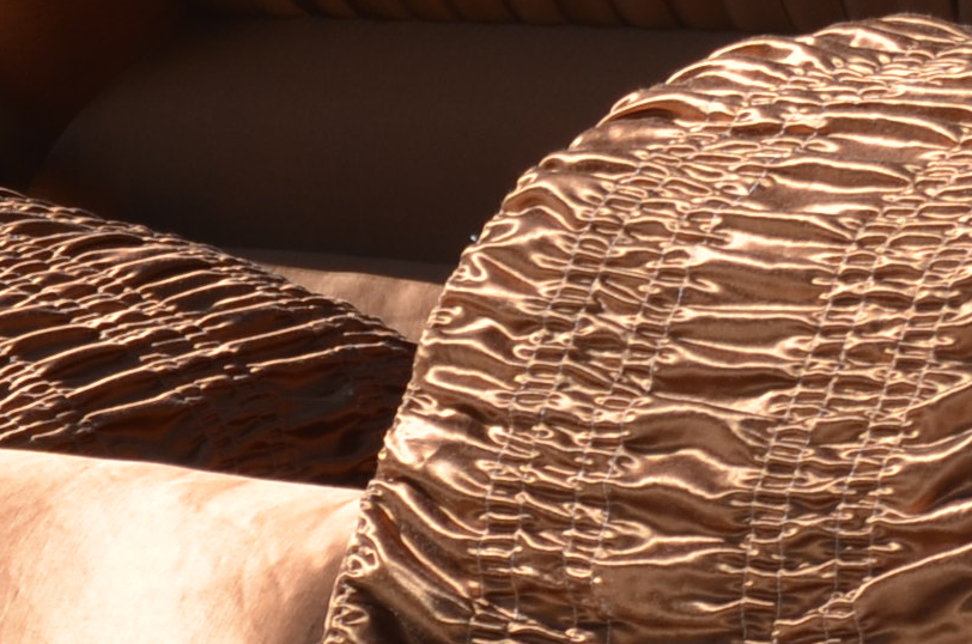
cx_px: 830
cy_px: 158
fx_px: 9324
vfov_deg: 4.0
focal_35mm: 346
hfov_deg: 6.0
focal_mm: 38
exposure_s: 1/250
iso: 125
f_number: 8
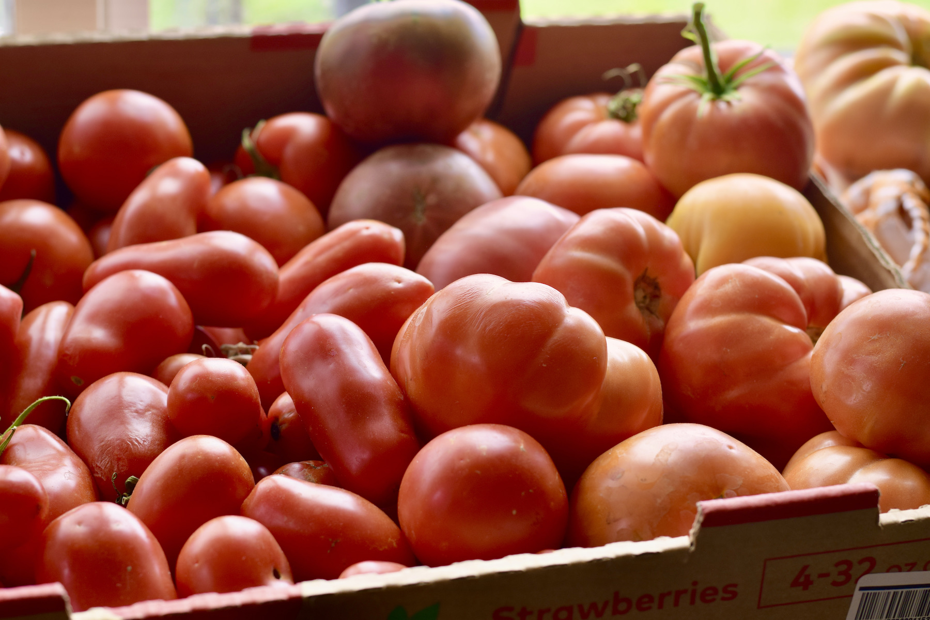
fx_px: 1937
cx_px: 465
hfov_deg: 27.0
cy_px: 310
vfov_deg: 18.2
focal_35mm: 75
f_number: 6.3
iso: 200
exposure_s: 1/60
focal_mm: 50
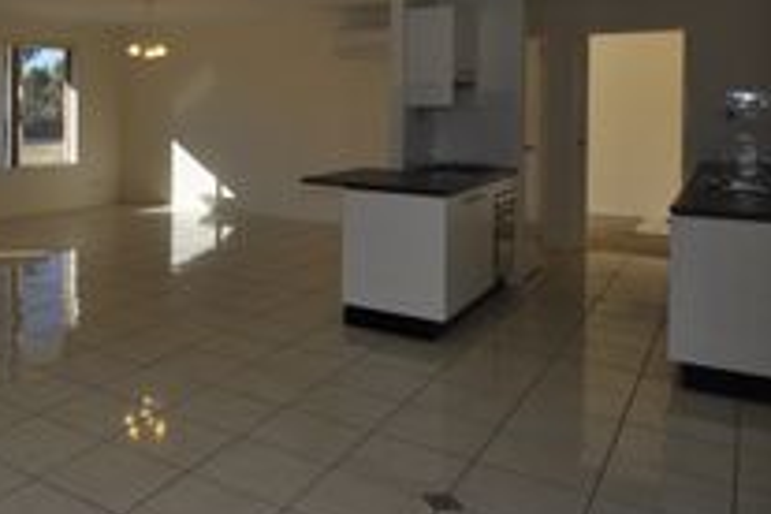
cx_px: 112
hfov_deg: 50.9
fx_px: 728
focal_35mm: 34
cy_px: 132
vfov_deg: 38.0
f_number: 6.3
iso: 200
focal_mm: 10
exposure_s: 1/160
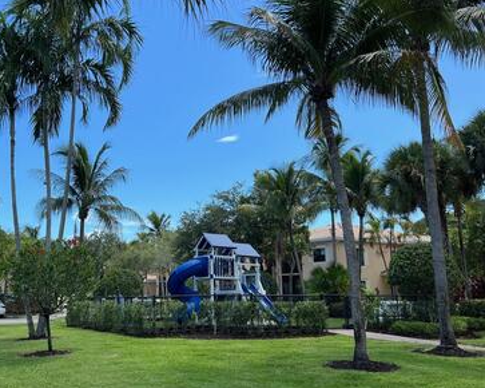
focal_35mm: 28
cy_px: 198
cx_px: 262
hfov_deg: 62.2
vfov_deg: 51.5
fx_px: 402
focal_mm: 5.7
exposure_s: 1/2299
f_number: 1.5
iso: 50
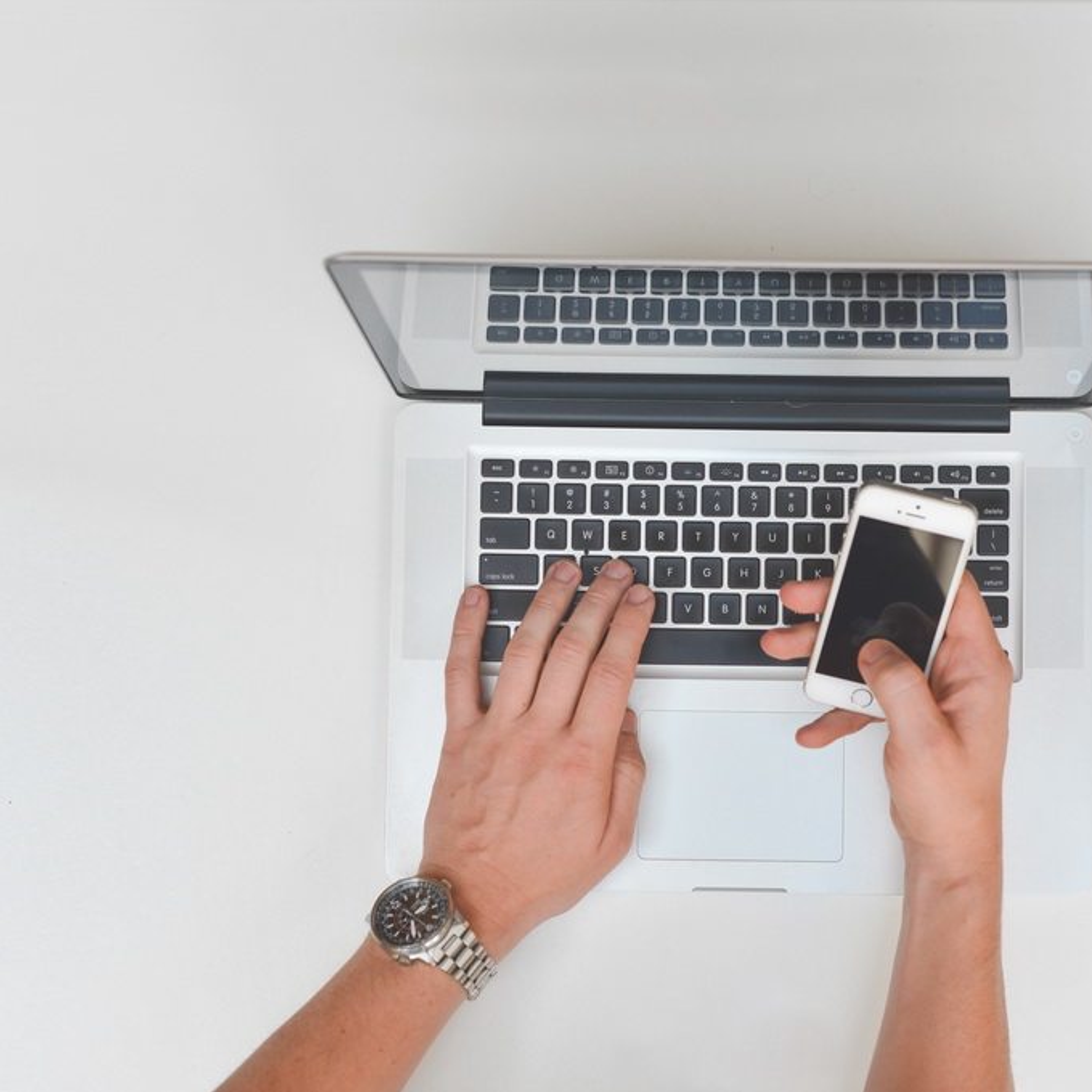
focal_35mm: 64
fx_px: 2284
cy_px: 547
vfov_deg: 26.9
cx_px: 705
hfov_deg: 26.8
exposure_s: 1/800
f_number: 4
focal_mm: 50
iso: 200
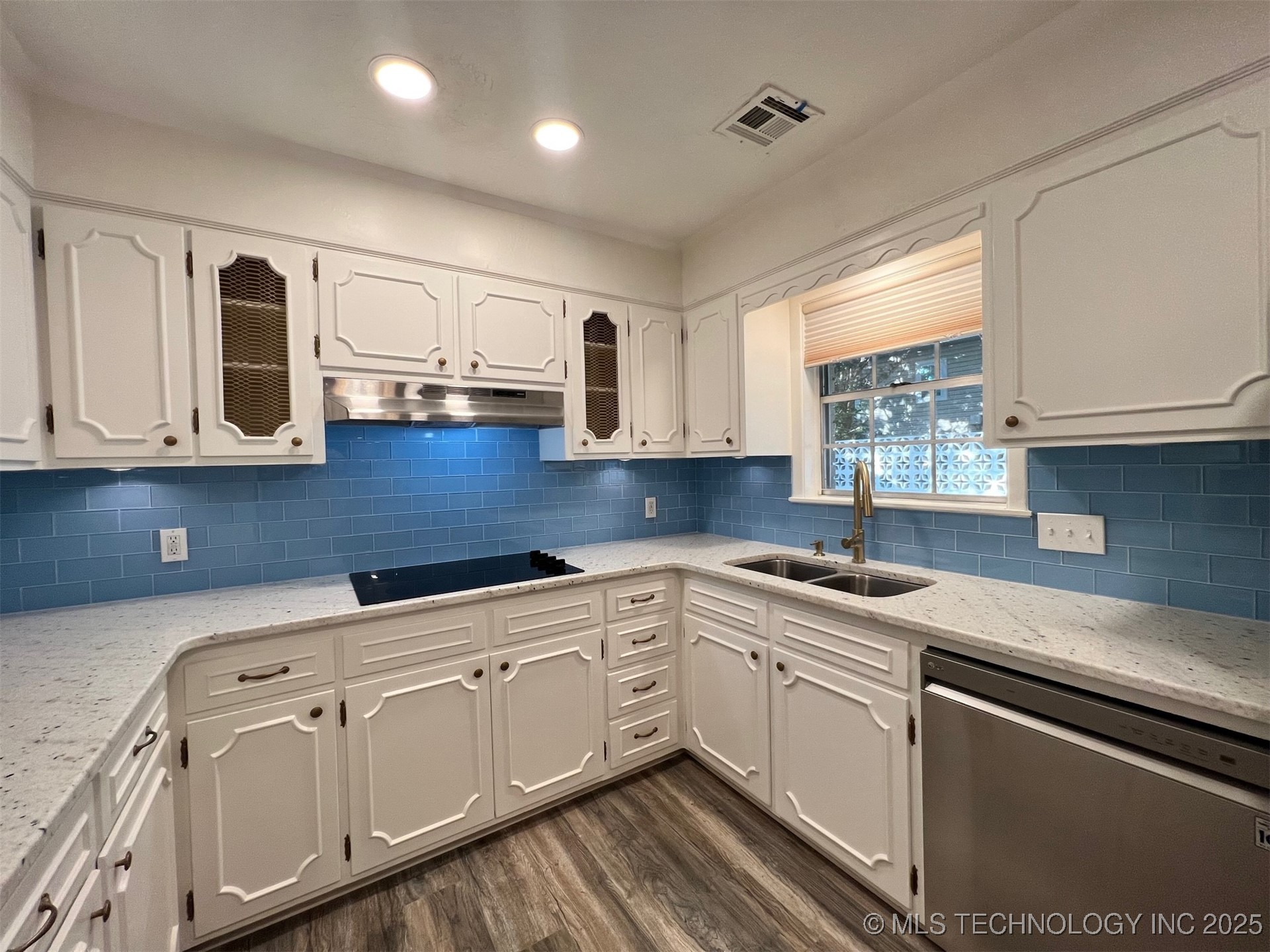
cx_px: 635
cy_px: 476
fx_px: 477
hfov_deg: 106.2
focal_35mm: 13
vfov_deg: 89.9
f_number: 1.8
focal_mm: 1.57
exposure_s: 1/120
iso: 80
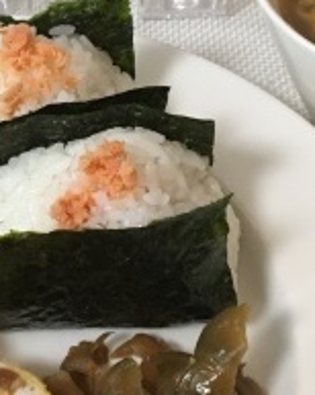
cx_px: -25
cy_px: 96
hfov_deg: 16.9
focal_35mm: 88
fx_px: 1027
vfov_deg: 21.6
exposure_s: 1/30
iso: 160
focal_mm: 4.15
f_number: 2.2
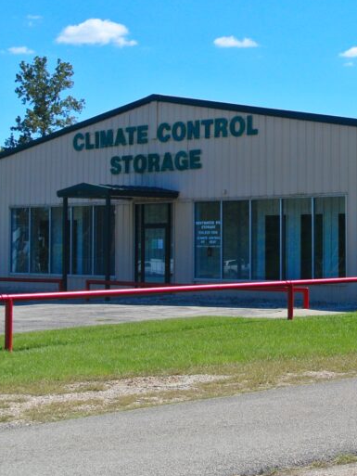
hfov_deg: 19.2
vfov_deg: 25.9
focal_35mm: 75
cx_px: 341
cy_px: 188
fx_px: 1031
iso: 100
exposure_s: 1/640
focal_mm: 14.5
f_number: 4.5
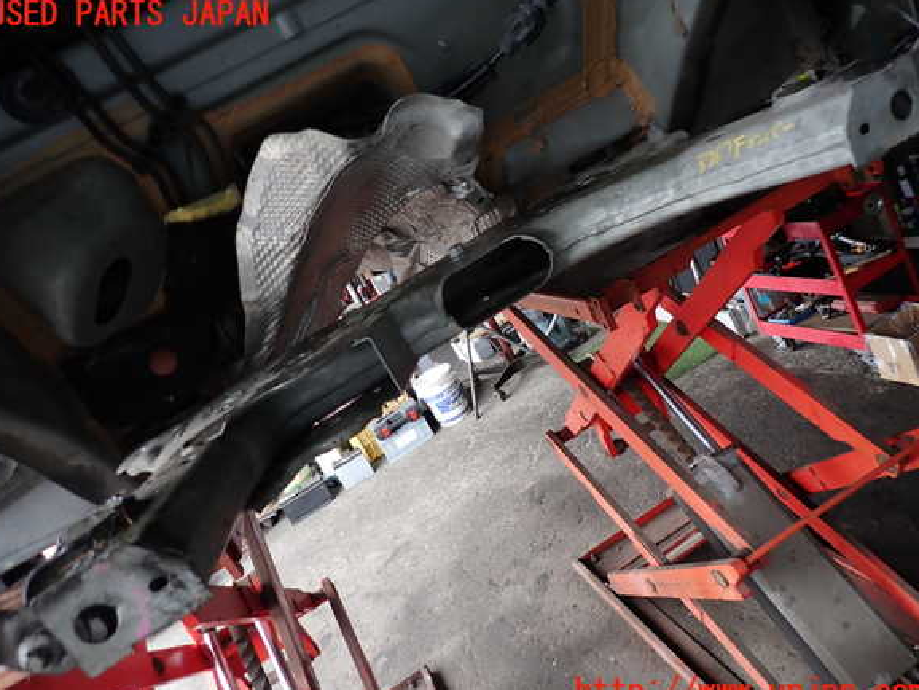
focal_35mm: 26
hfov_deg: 67.3
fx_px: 690
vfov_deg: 53.1
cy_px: 354
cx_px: 457
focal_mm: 4.5
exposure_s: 1/125
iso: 100
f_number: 2
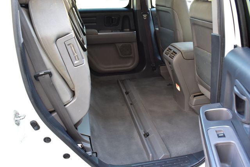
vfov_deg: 39.9
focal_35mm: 33
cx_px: 125
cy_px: 84
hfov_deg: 57.2
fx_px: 229
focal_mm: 22
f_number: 6.3
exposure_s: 1/20
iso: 400
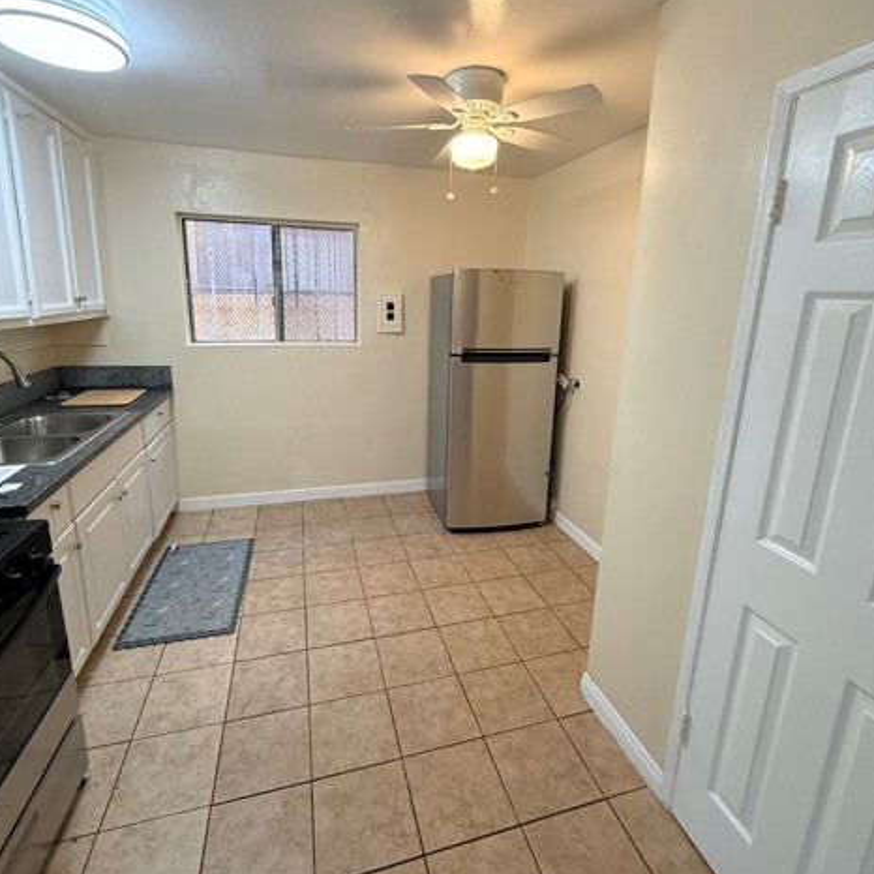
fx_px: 486
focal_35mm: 17
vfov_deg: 83.8
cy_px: 399
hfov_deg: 84.0
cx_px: 437
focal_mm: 2.22
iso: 250
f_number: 2.2
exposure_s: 1/120
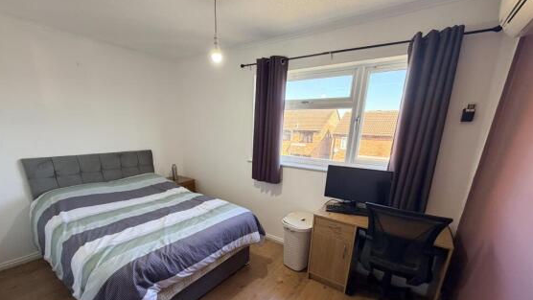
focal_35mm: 16
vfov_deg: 65.6
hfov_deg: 99.3
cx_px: 255
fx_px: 226
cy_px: 196
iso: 200
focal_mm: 2.22
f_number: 2.2
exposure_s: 1/121
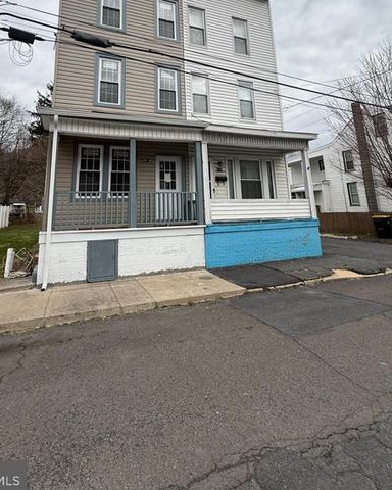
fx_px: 276
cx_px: 172
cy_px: 157
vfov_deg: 80.0
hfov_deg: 70.6
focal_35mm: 19
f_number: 2.2
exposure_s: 1/830
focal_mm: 2.22
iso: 50
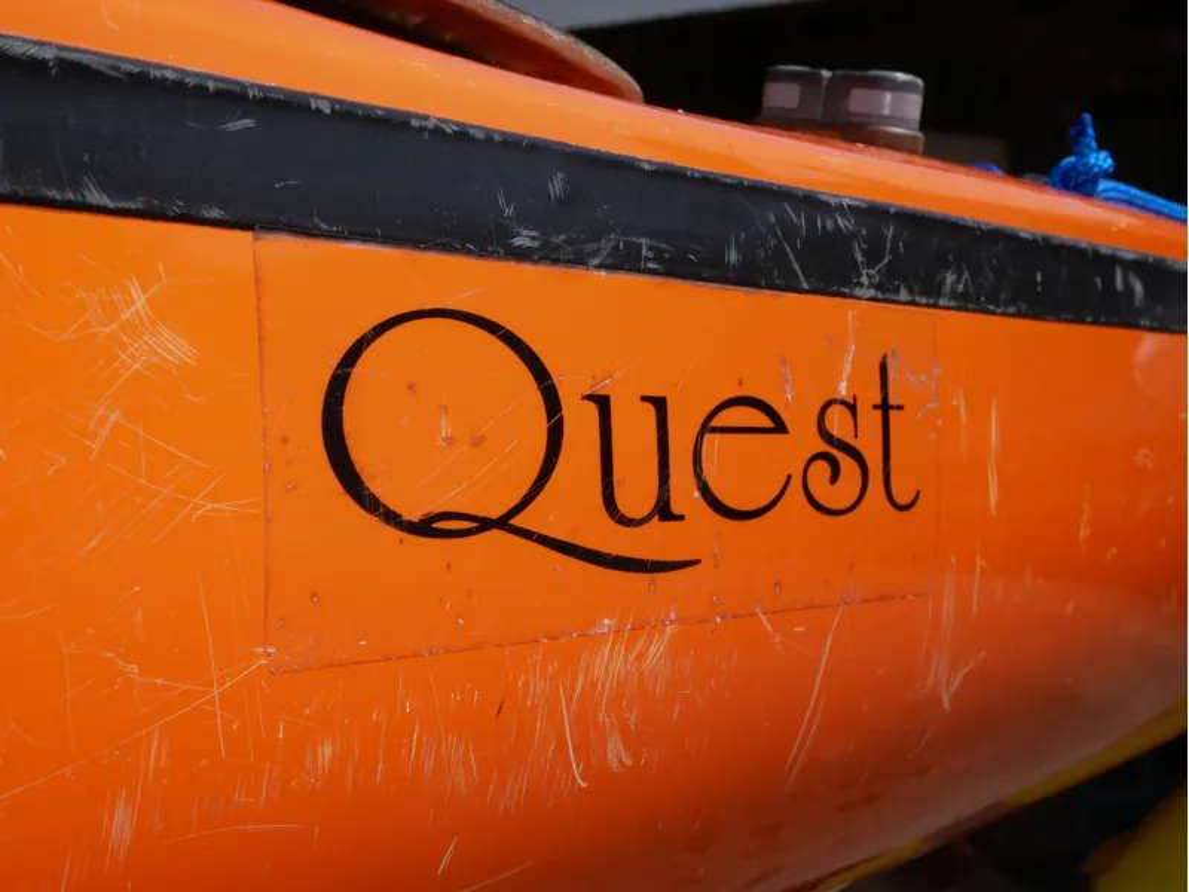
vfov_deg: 22.9
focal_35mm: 64
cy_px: 446
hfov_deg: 30.3
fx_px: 2198
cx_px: 594
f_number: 18
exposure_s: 1/160
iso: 200
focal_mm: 32
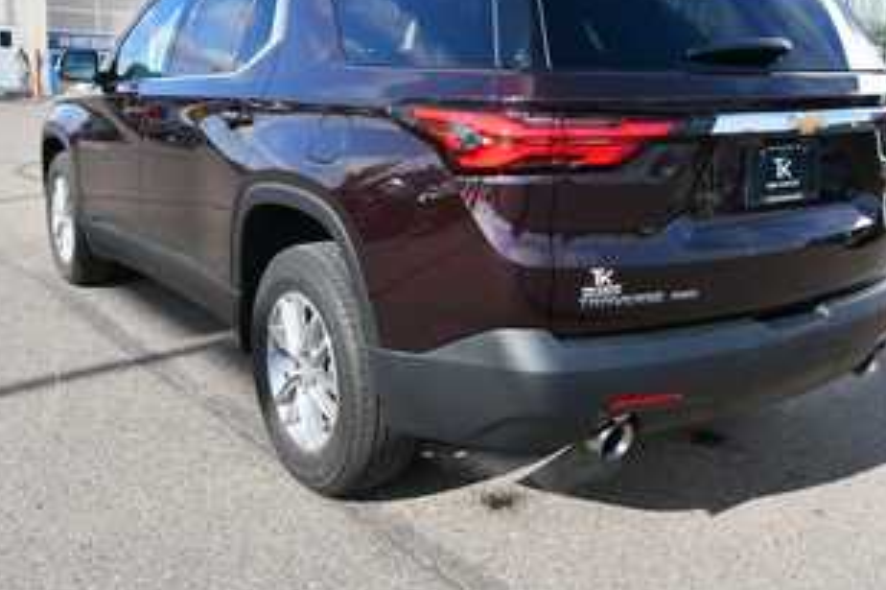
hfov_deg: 49.6
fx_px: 959
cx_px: 460
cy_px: 226
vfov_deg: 34.0
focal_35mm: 39
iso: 180
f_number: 8
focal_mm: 20
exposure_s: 1/250
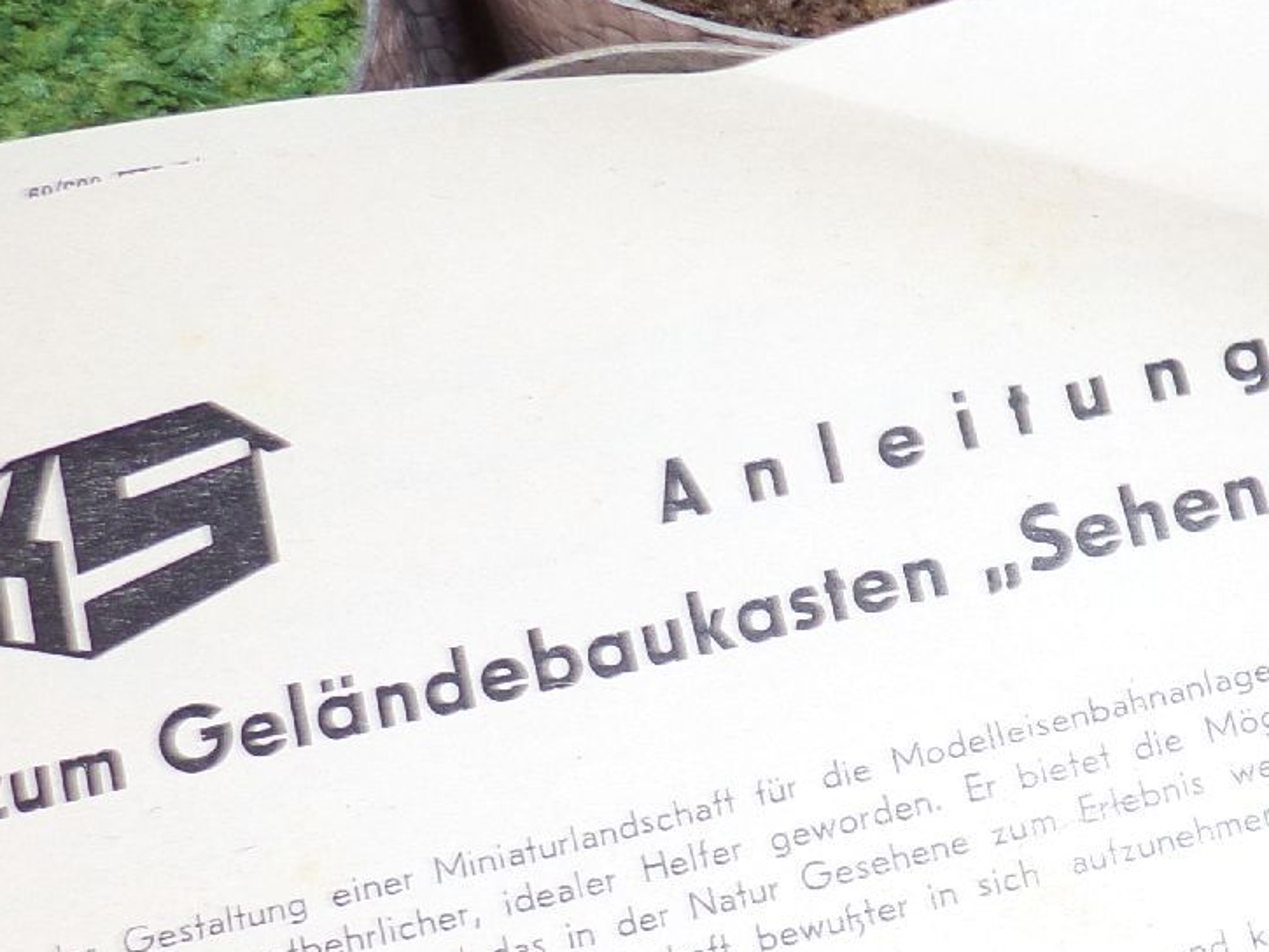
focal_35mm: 61
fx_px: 2237
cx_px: 1091
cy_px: 976
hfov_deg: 30.6
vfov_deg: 23.0
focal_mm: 4.3
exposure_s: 1/60
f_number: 3
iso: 80
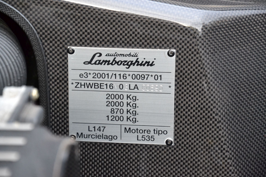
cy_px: 88
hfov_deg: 13.0
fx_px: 1164
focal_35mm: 158
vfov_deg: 8.7
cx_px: 133
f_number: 5.6
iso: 1800
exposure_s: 1/60
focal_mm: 105
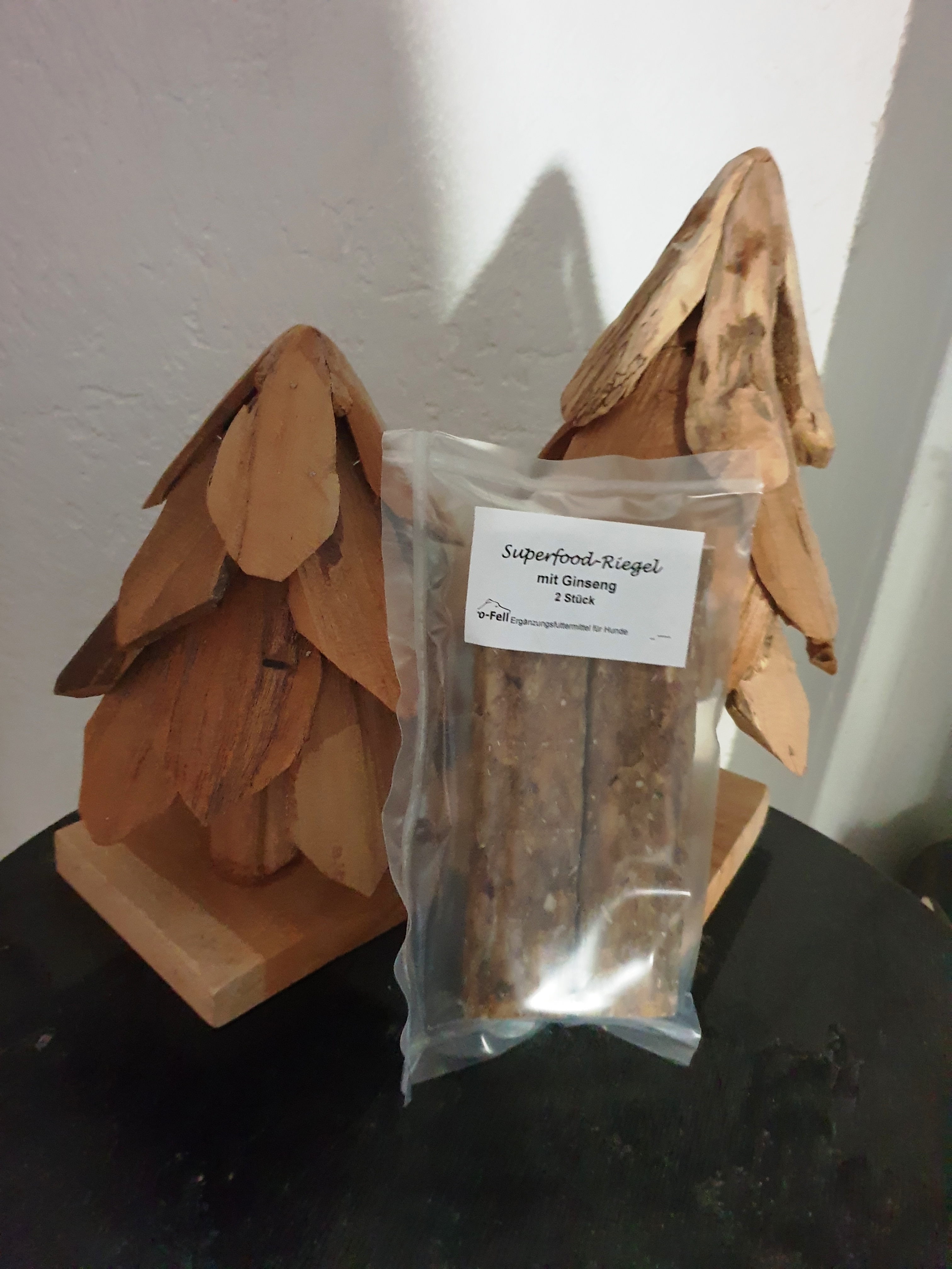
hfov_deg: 53.1
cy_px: 634
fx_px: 953
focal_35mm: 26
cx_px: 476
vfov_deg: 67.3
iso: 800
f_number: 1.5
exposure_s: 1/10
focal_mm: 4.3
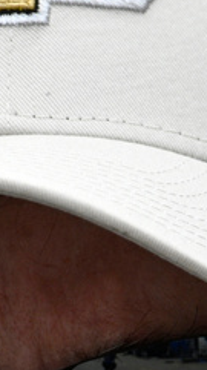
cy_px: 516
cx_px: -57
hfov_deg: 0.5
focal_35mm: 2675
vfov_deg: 0.8
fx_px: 26185
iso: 450
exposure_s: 1/1600
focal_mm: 400
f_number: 4.5
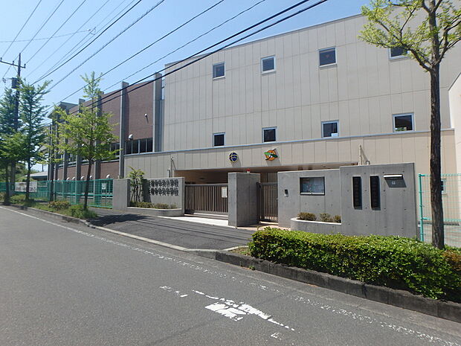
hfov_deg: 79.0
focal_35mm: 21
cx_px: 230
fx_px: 280
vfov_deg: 63.4
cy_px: 173
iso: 125
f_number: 6
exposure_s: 1/500
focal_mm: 3.7
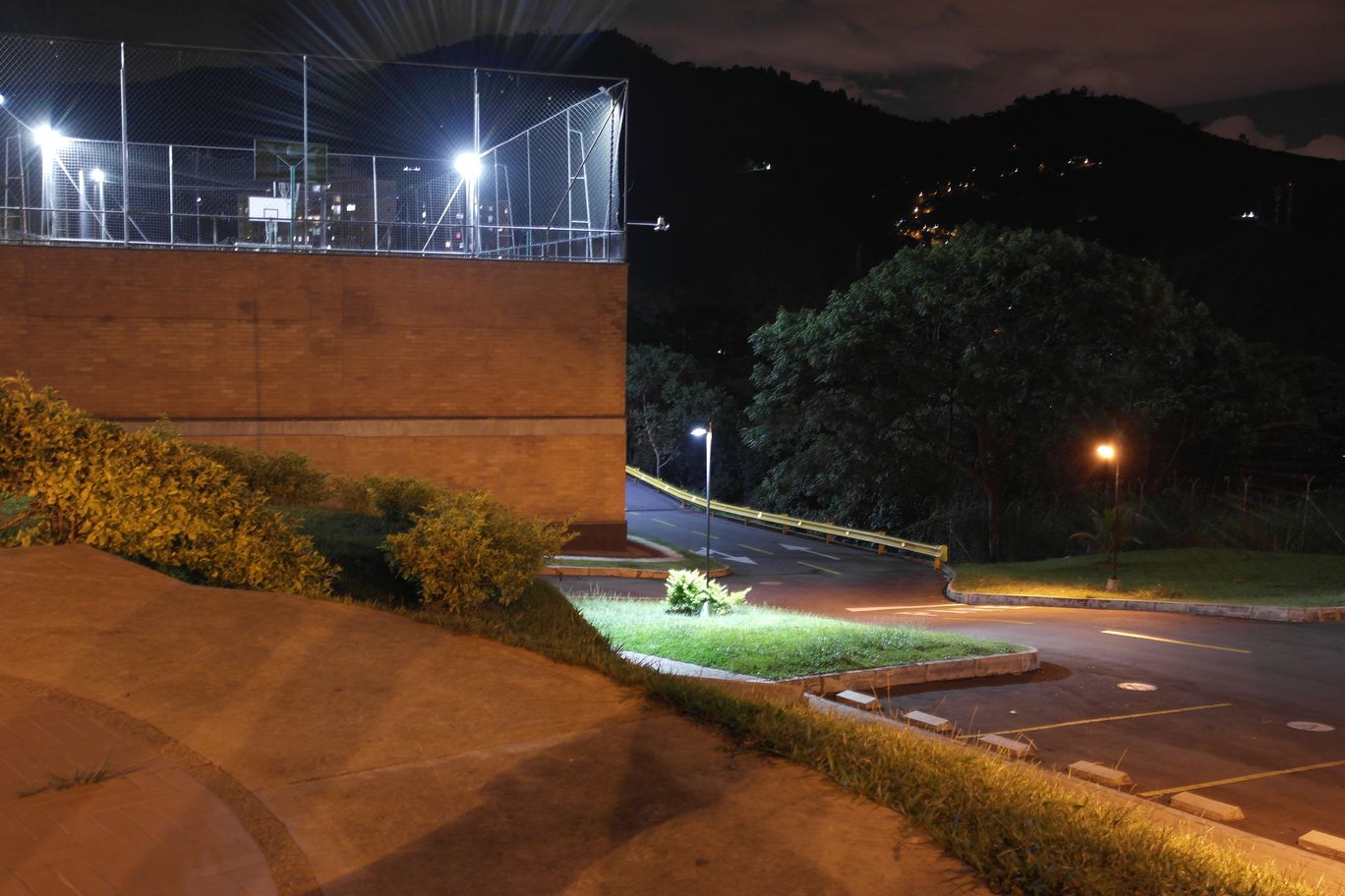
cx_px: 672
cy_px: 448
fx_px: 1345
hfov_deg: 53.1
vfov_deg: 36.9
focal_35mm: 36
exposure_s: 1.3
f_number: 3.5
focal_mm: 24
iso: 400
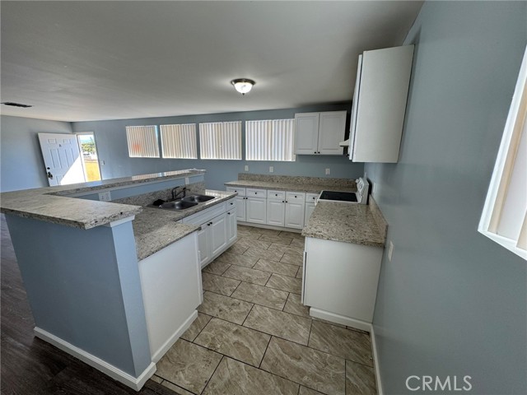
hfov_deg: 102.1
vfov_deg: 85.7
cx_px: 264
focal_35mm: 14
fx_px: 213
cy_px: 198
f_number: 2.2
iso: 64
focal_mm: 2.22
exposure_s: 1/120
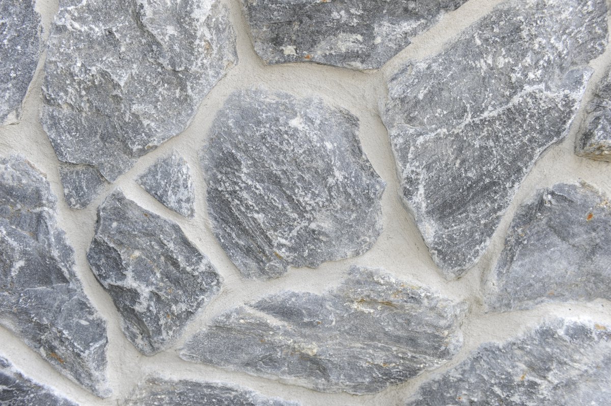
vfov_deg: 35.0
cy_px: 203
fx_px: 644
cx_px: 306
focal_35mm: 38
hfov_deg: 50.7
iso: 320
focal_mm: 38
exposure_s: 1/250
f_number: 4.5
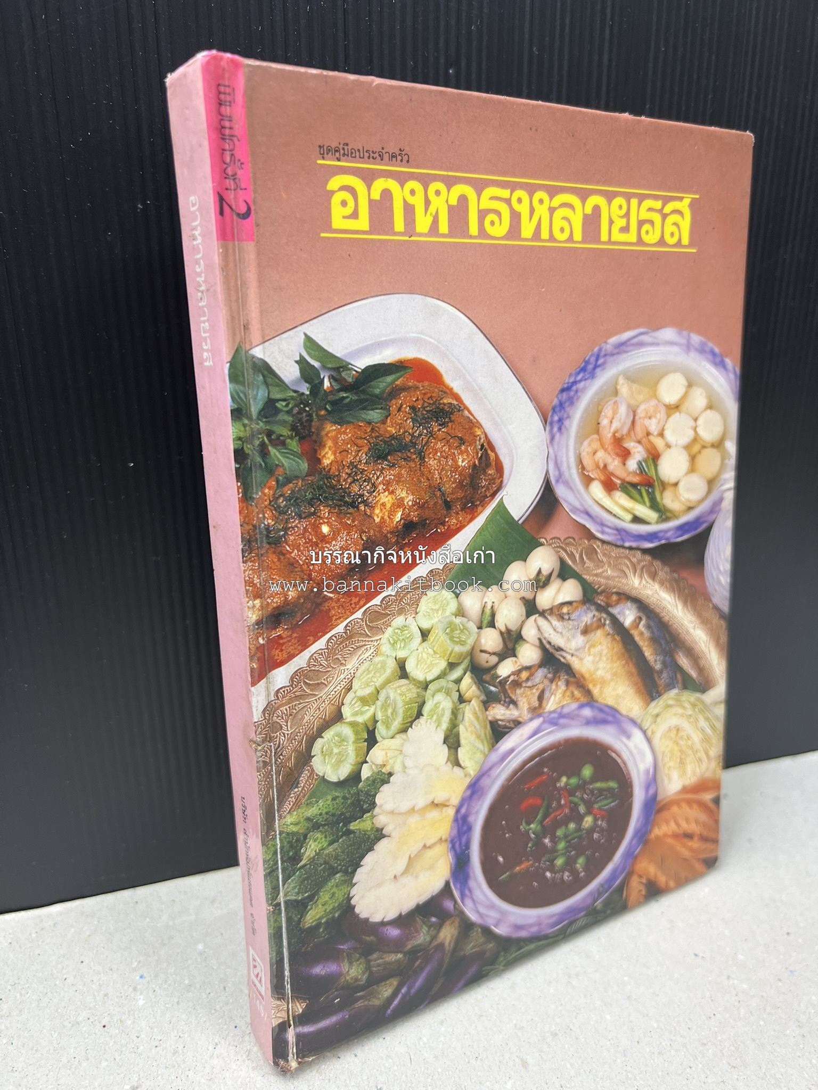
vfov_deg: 67.3
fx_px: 819
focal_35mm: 26
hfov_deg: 53.1
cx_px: 409
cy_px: 545
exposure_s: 1/100
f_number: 1.5
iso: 64
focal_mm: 5.7
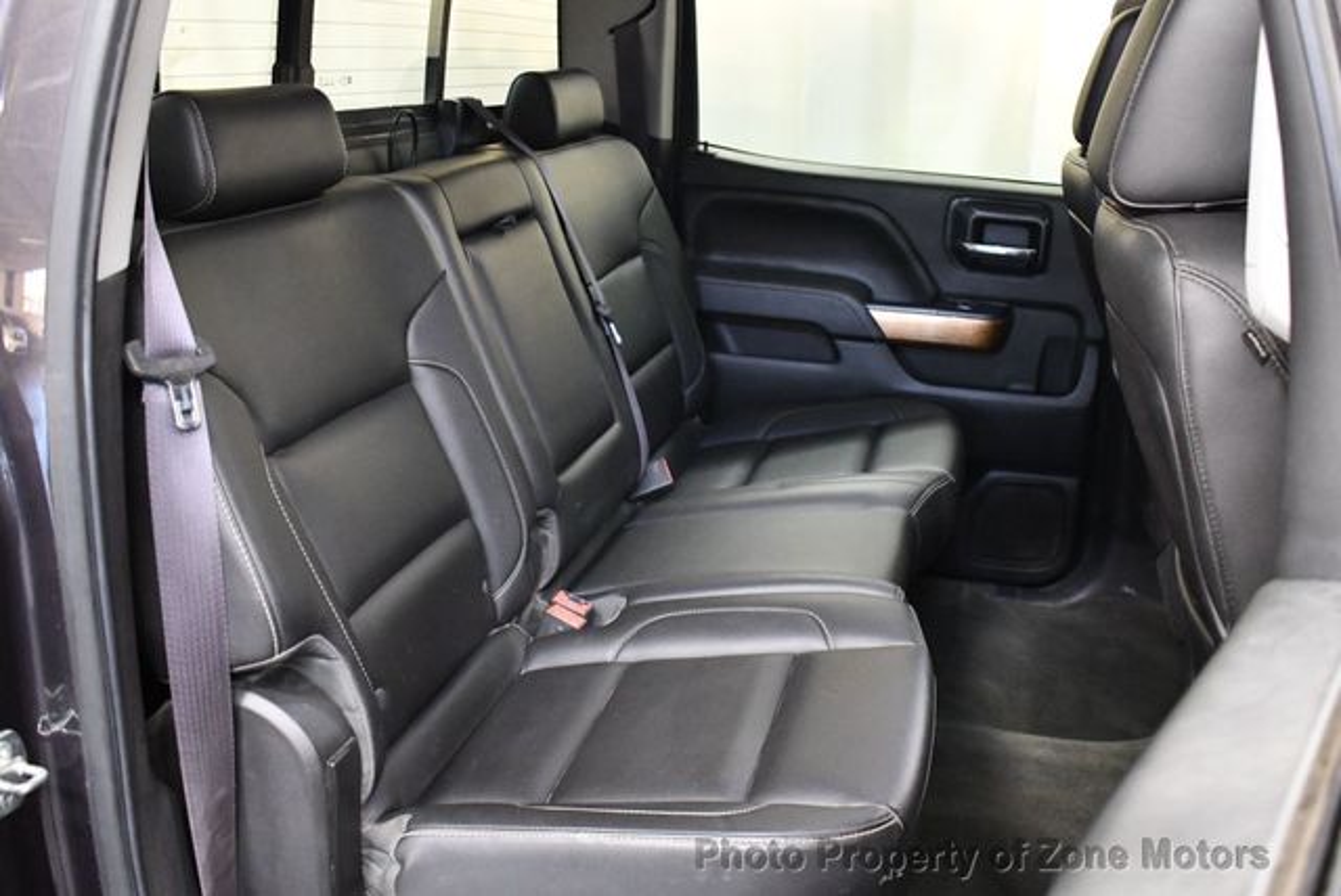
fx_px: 1342
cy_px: 448
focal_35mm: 36
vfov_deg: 36.9
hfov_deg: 53.1
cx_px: 670
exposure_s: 1/60
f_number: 3.5
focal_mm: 18
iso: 4000
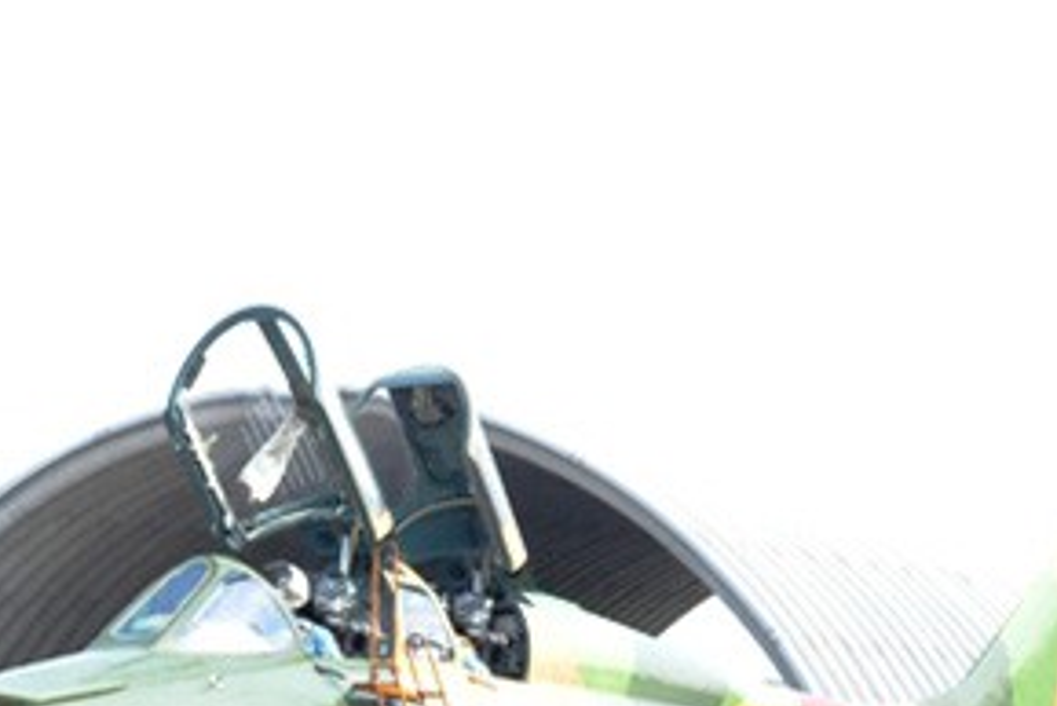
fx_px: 4817
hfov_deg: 12.5
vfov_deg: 8.3
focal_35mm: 164
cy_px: 666
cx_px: 183
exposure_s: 1/3200
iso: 3200
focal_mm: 48
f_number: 6.3
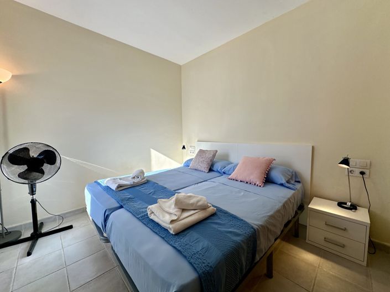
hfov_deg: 102.1
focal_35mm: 14
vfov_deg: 85.6
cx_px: 195
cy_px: 146
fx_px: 158
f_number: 2.2
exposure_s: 1/394
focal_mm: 2.22
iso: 40
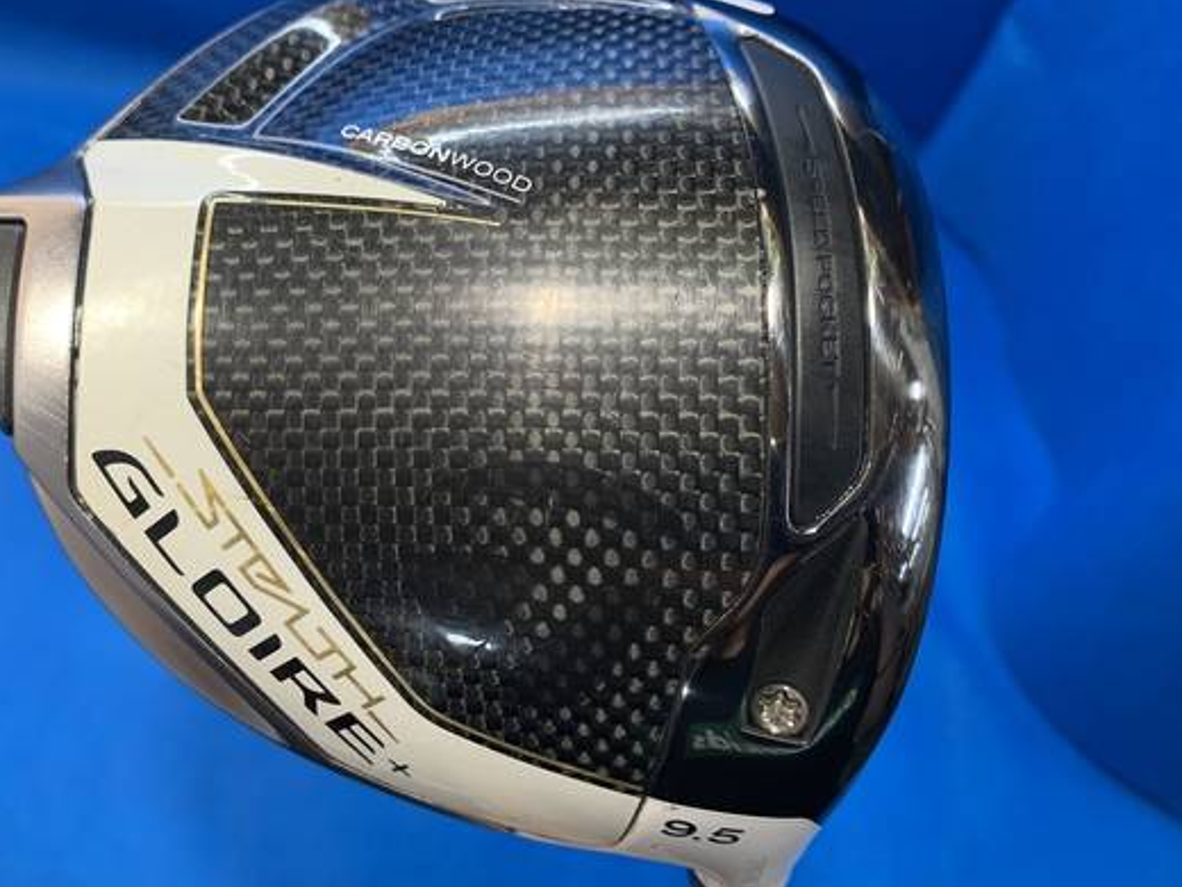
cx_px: 505
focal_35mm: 32
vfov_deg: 44.2
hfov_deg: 56.6
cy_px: 432
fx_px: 1093
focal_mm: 4.25
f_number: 1.8
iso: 80
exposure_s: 1/60
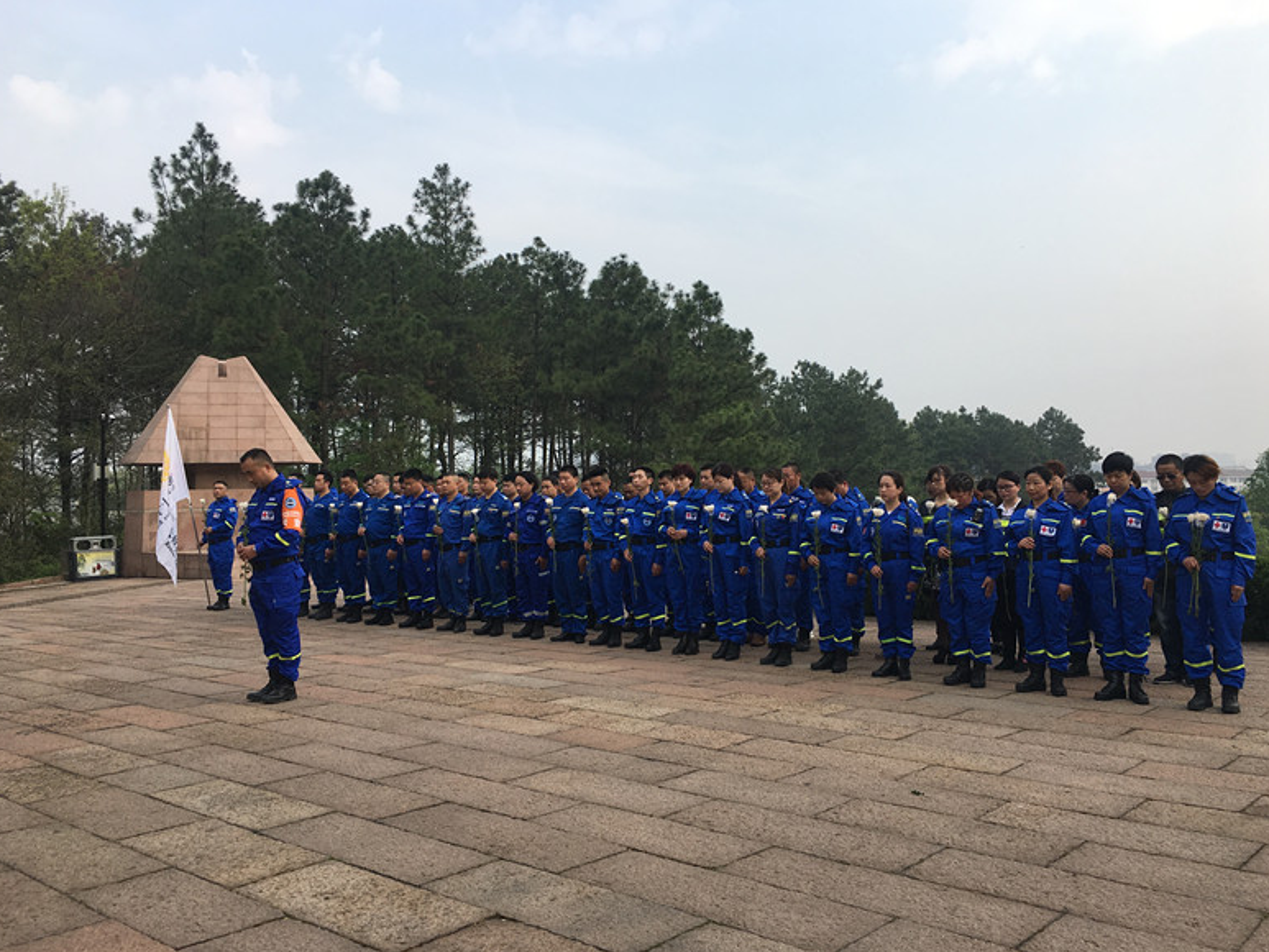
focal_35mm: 30
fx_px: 1100
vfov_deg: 46.8
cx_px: 647
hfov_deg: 60.0
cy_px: 478
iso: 25
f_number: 2.2
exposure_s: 1/610
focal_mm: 4.15
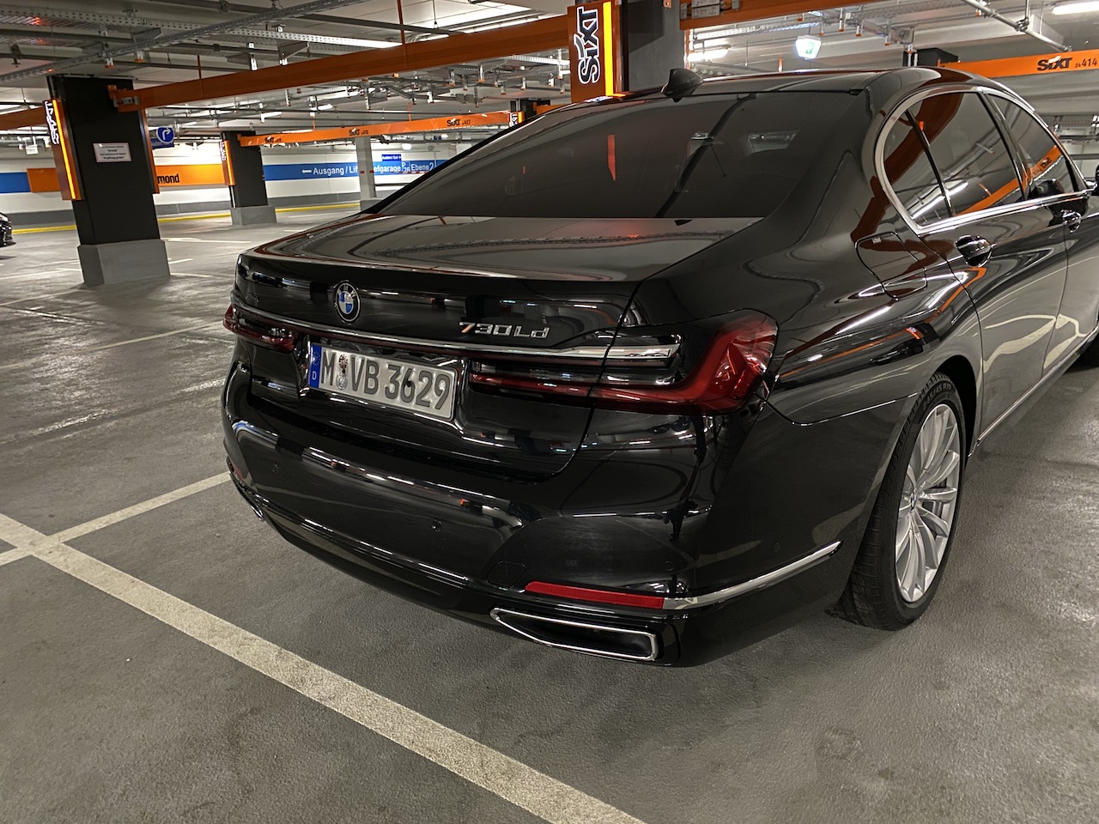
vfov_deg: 53.1
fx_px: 825
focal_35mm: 26
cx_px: 550
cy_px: 412
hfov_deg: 67.3
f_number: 1.8
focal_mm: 4.25
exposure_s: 1/25
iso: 800
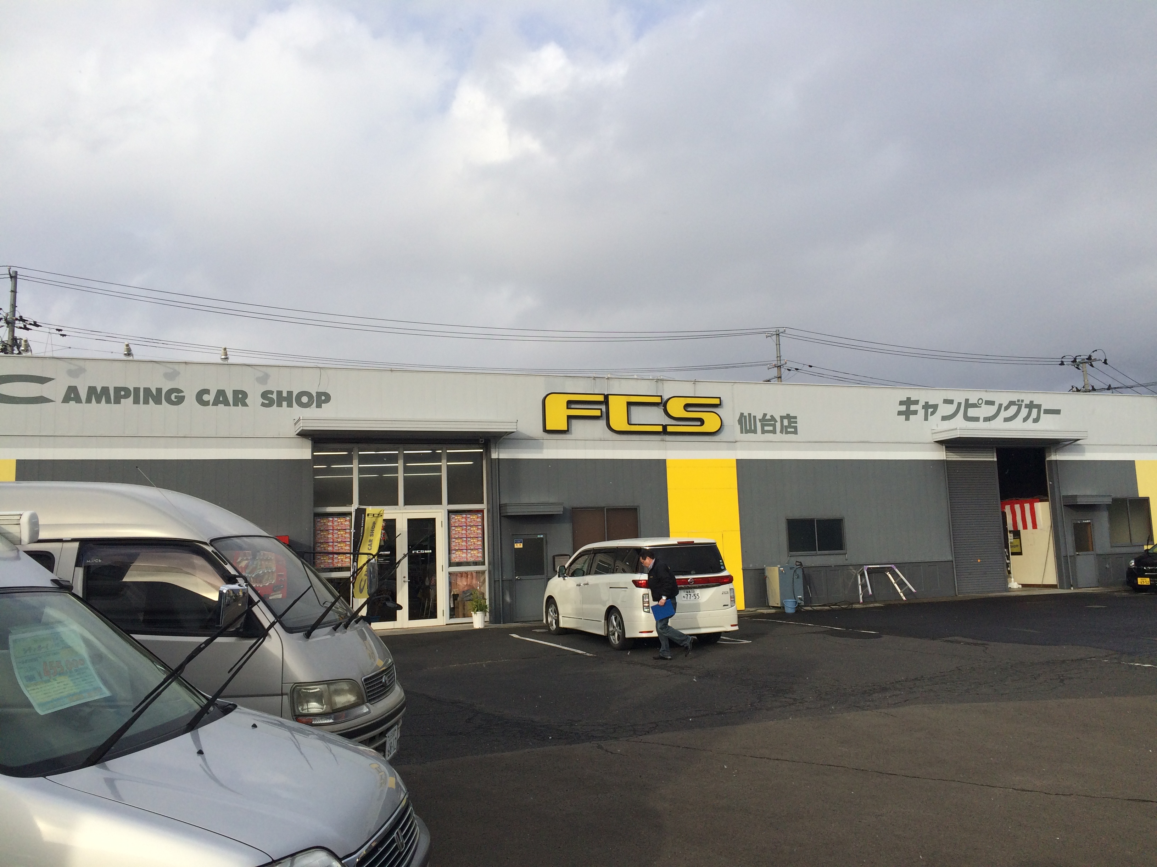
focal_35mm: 29
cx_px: 578
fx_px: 969
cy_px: 434
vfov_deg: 48.2
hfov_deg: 61.7
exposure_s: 1/1466
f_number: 2.2
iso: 32
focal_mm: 4.15
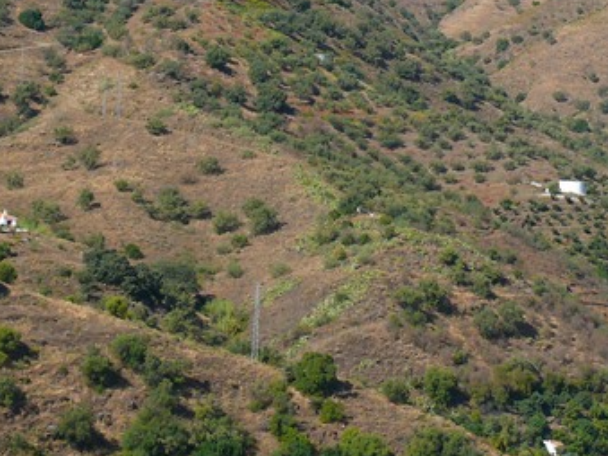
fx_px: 2563
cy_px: -29
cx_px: 402
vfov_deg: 10.1
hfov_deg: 13.5
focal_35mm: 146
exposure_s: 1/200
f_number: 4.5
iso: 100
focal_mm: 14
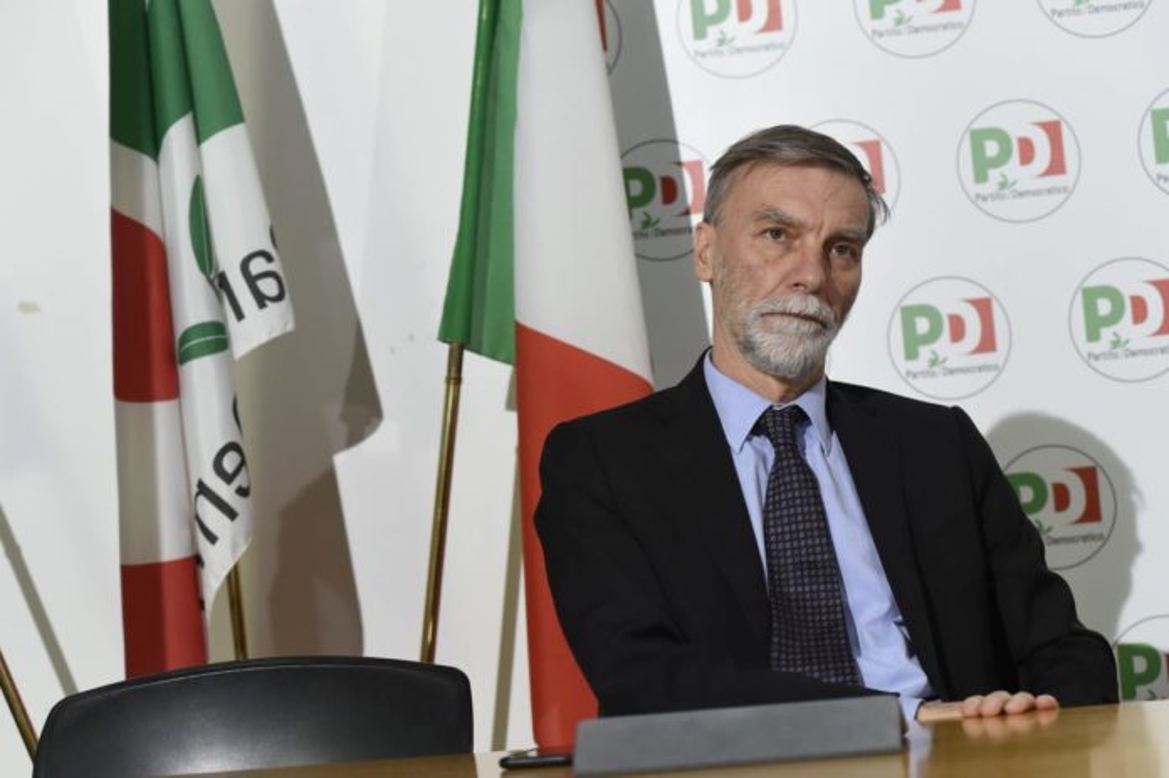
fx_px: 2596
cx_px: 584
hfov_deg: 25.4
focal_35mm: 80
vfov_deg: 17.0
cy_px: 389
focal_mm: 80
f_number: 5.6
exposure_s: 1/200
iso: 2500
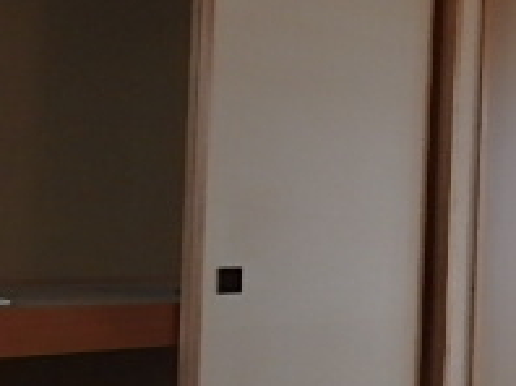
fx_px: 1012
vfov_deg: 21.5
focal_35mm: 68
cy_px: 243
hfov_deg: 22.8
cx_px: 792
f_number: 3.5
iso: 320
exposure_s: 1/30
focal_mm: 3.7
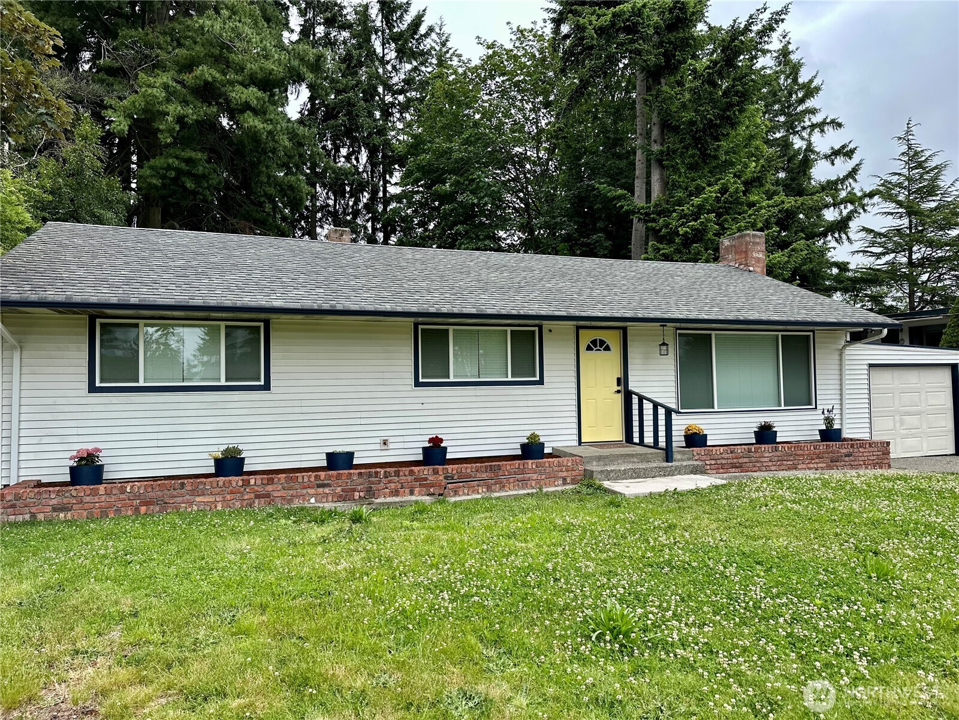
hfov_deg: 71.6
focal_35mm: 24
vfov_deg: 56.8
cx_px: 480
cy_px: 360
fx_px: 665
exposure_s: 1/1119
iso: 80
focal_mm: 6.86
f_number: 1.78
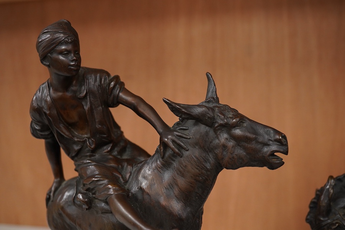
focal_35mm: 45
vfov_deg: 29.9
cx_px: 172
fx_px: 431
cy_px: 115
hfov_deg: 43.6
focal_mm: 30
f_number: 7.1
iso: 1250
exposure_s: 1/125
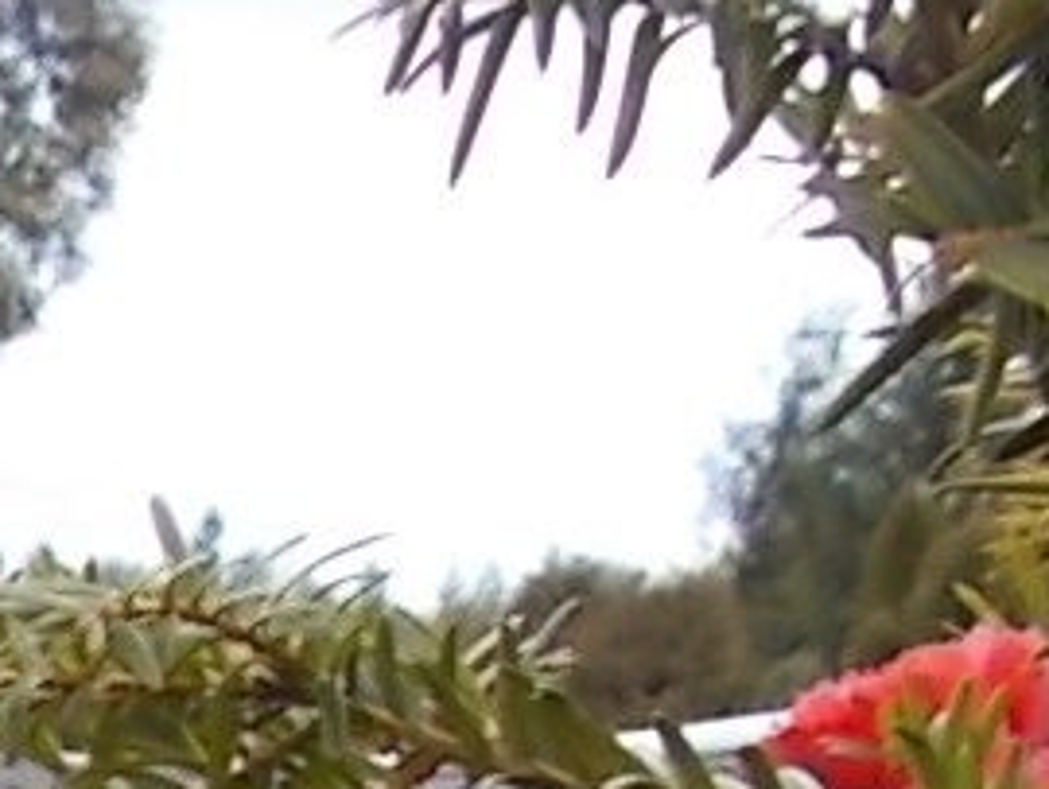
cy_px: 2075
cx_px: -1492
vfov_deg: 8.6
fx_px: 4671
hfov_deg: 10.8
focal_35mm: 154
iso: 80
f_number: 3.2
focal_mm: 4.6
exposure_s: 1/100
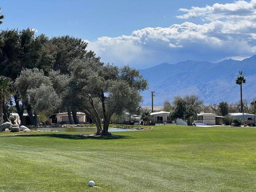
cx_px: 128
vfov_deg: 19.1
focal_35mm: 77
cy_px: 96
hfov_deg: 25.3
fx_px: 570
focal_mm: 9
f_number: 2.8
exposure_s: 1/1325
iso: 32
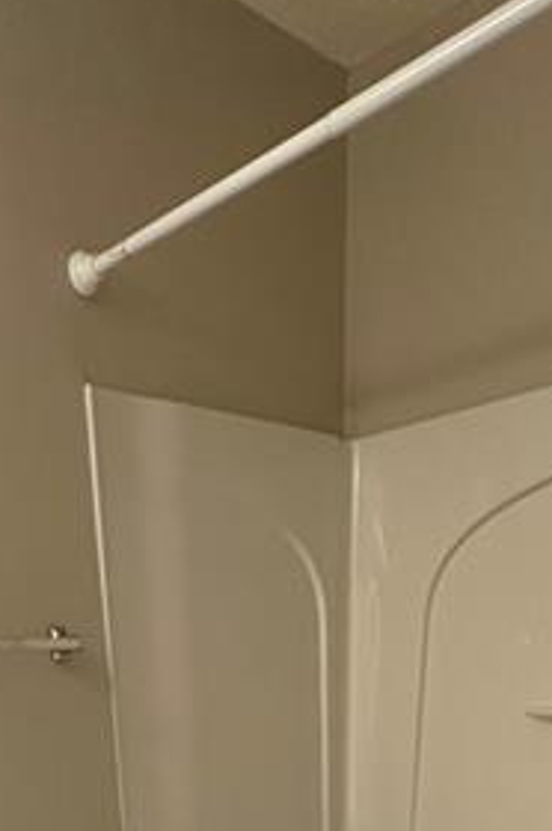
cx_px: 193
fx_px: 922
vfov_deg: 35.4
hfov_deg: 33.1
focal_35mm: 40
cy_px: 1048
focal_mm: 2.22
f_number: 2.2
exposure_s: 1/120
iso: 200
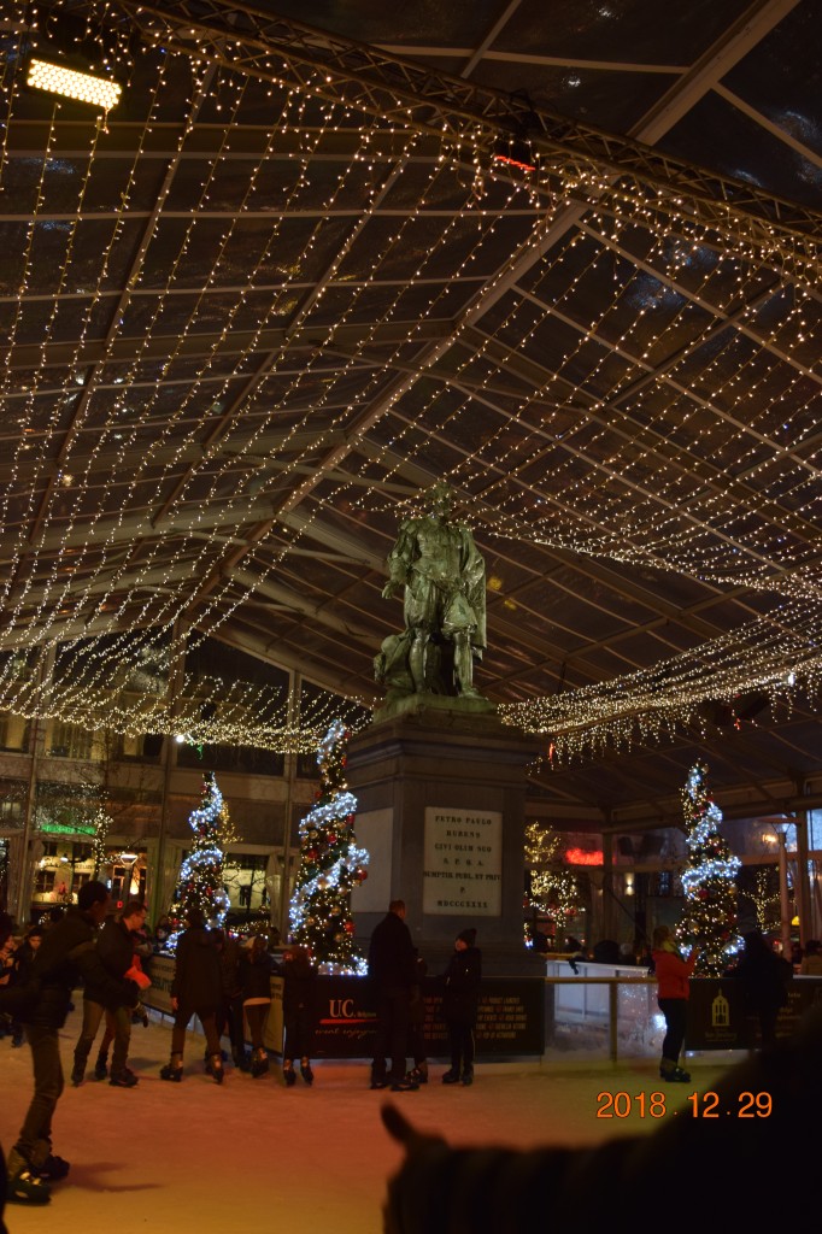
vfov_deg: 57.2
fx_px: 1131
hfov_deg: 39.9
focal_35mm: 33
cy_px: 617
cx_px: 411
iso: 900
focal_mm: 22
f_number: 3.8
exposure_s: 1/60
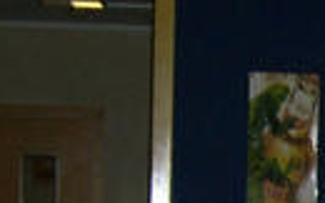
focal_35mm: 199
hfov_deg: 10.0
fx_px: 1761
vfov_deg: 6.3
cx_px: 568
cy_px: 499
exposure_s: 1/60
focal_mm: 6.2
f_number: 2.7
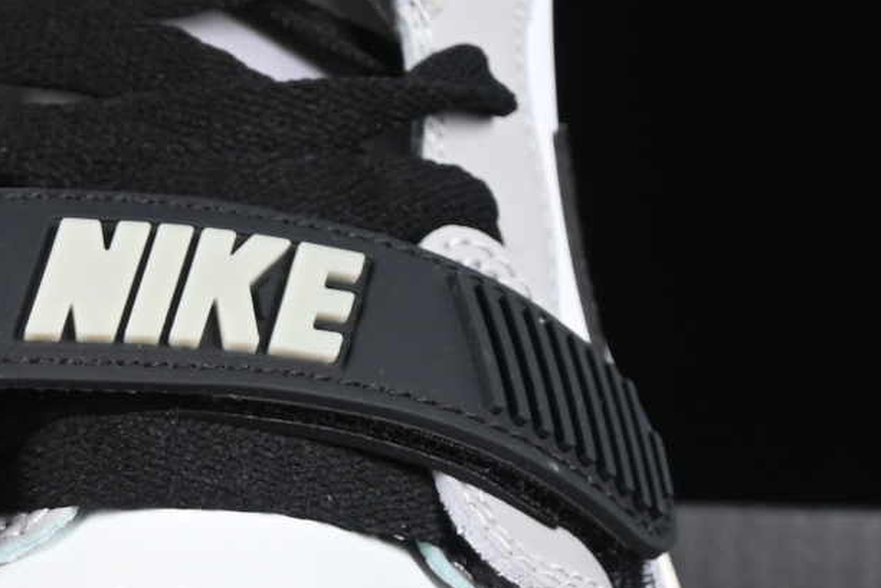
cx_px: -282
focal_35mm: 341
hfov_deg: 6.0
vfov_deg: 4.0
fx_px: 8344
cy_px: 608
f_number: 6.3
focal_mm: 50
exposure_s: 1/60
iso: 160
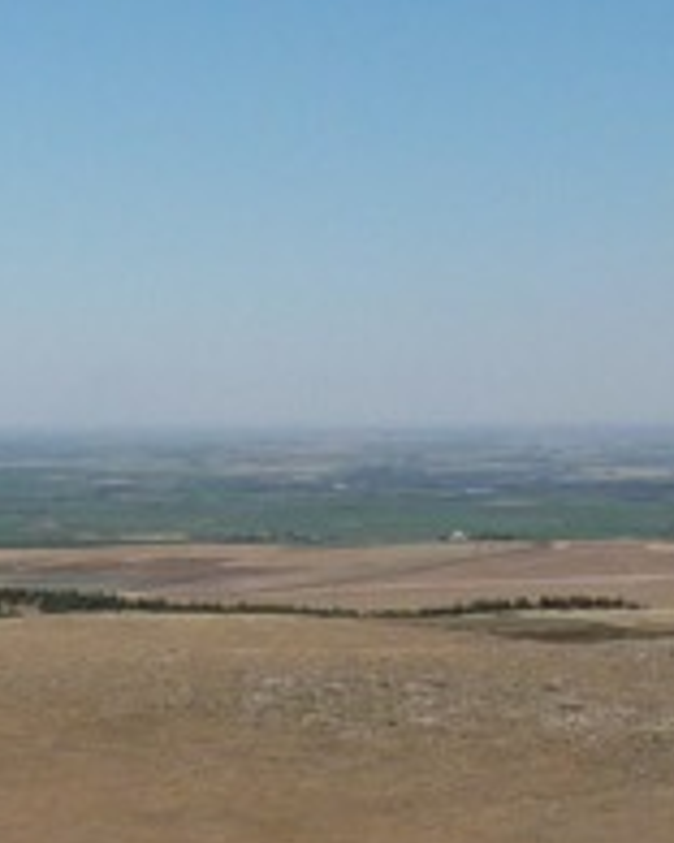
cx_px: -397
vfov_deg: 12.8
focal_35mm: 150
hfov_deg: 9.9
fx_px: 3740
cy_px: 281
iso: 80
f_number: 5.6
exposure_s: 1/640
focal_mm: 4.1
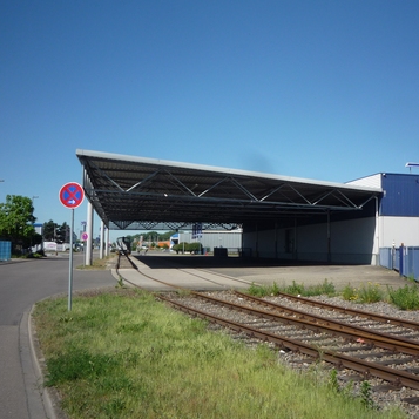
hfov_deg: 43.5
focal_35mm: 38
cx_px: 262
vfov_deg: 43.9
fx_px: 520
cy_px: 209
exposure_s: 1/400
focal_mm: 5.2
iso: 100
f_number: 5.6
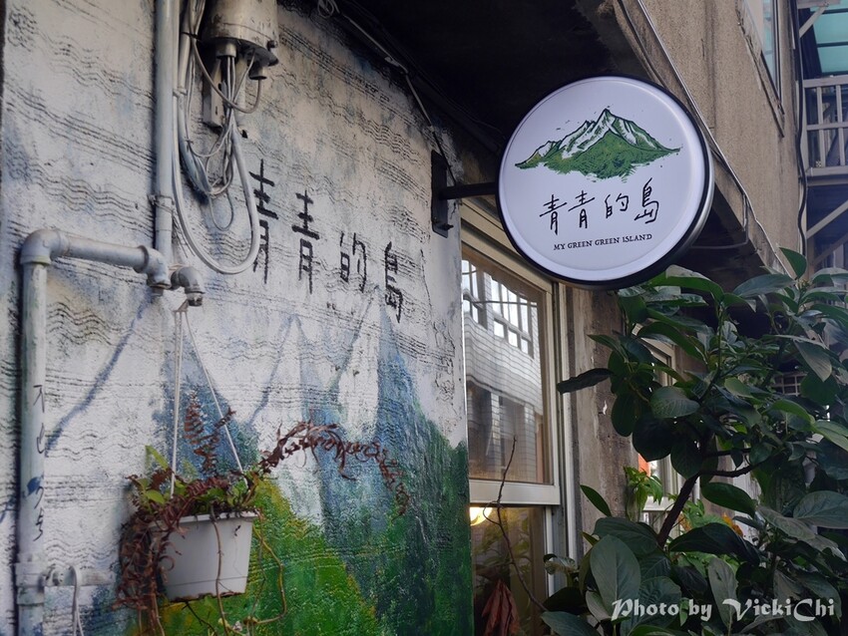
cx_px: 424
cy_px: 318
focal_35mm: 46
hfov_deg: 41.2
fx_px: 1127
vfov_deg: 31.5
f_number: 5.1
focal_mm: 23
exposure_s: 1/80
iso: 160
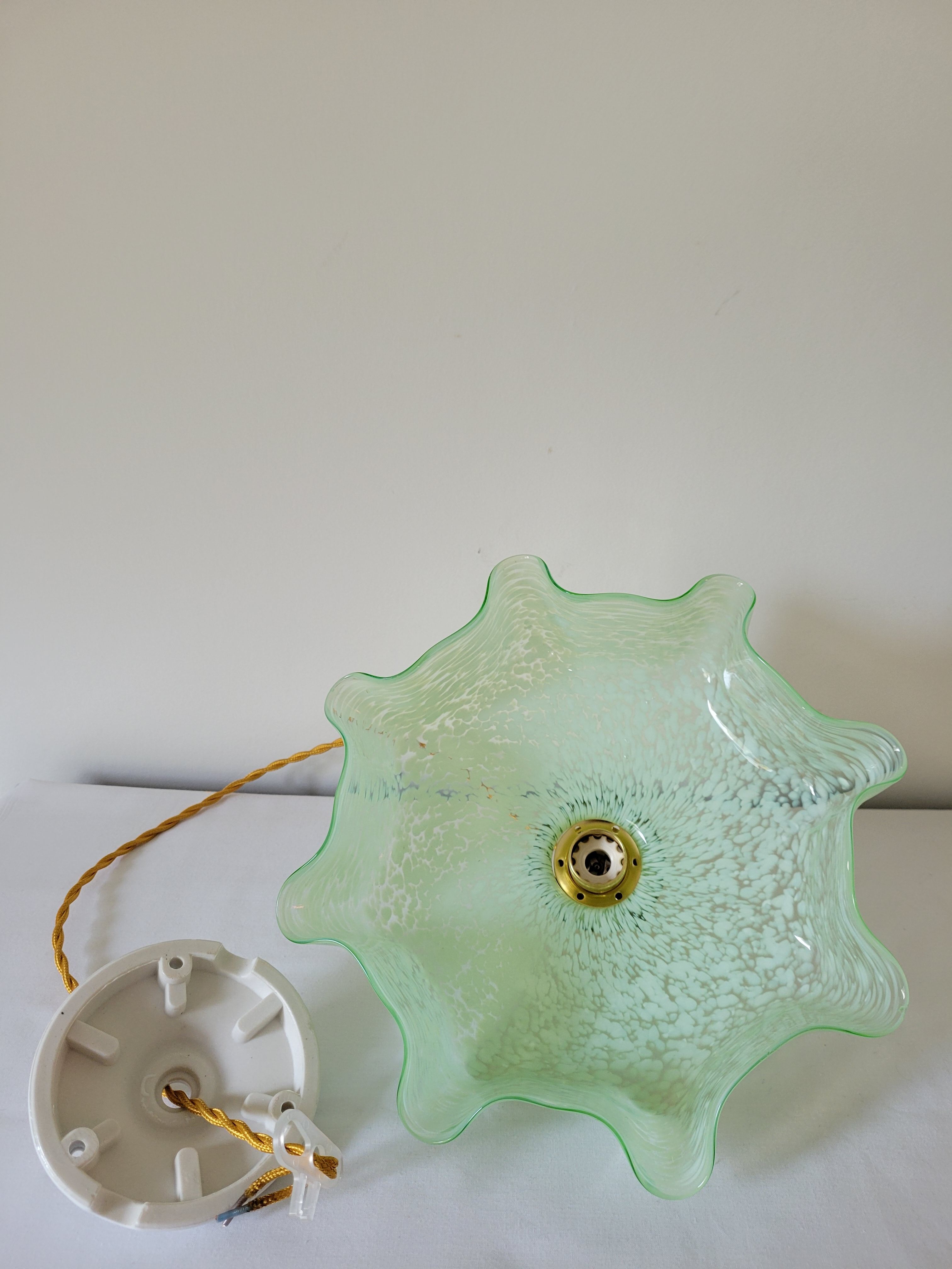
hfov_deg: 53.1
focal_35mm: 26
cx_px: 476
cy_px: 634
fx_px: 953
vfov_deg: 67.3
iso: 200
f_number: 1.8
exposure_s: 1/100
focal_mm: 5.4
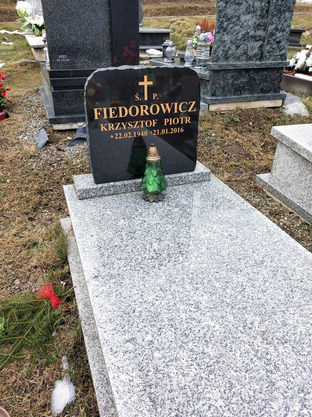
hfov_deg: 58.9
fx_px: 276
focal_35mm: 23
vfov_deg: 73.9
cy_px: 208
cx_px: 156
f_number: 1.7
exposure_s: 1/180
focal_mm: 3.99
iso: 33
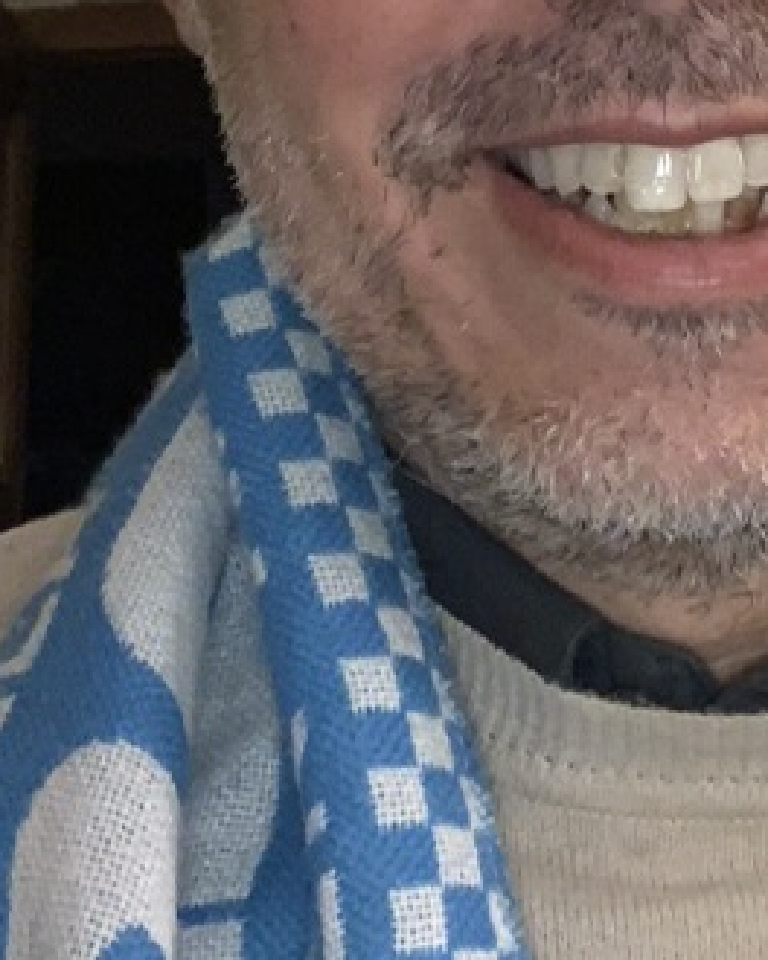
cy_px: -125
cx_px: 637
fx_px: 2756
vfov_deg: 18.9
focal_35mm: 97
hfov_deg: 15.7
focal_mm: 2.87
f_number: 2.2
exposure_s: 1/25
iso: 250
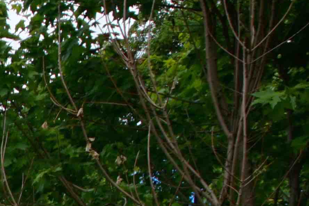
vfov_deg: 7.5
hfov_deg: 9.5
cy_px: 592
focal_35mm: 162
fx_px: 1391
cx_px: -665
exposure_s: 1/125
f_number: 8
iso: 100
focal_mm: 16
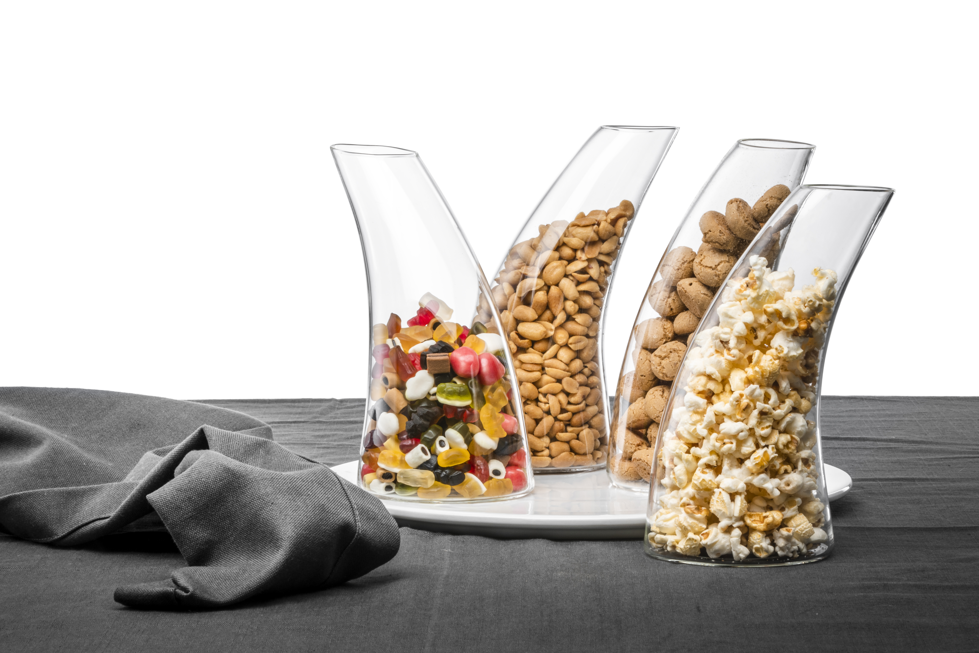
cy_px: 326
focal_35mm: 132
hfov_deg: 15.5
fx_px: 3590
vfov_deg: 10.4
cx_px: 490
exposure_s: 1/200
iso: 80
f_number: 32
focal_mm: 88
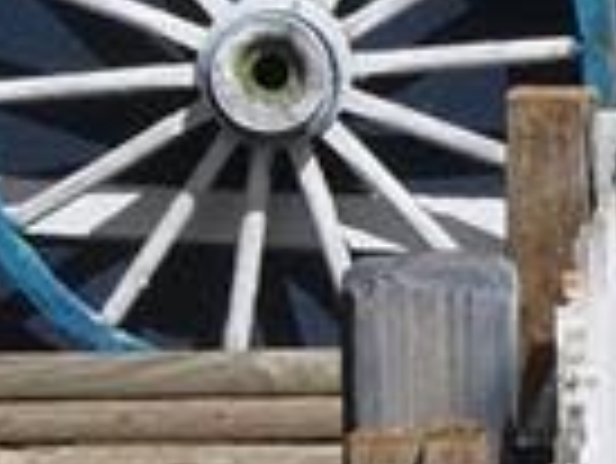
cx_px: 198
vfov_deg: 4.2
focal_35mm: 351
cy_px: -187
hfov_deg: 5.6
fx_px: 6252
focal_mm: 8.4
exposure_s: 1/800
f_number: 5.6
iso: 80
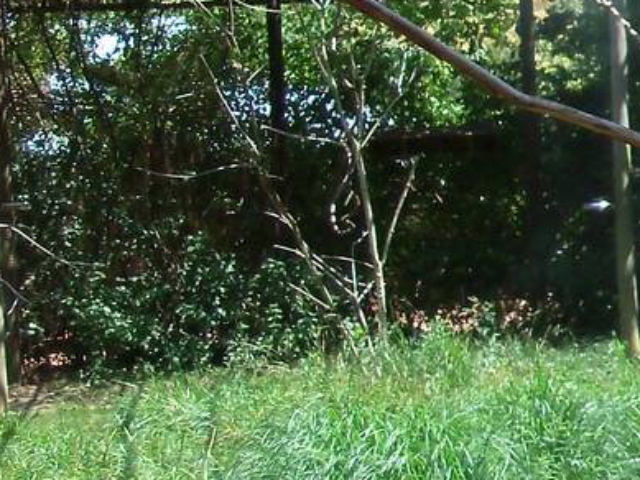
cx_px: 1242
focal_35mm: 144
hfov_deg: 12.3
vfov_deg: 10.3
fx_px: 2663
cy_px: 345
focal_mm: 6.3
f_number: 3
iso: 80
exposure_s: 1/250
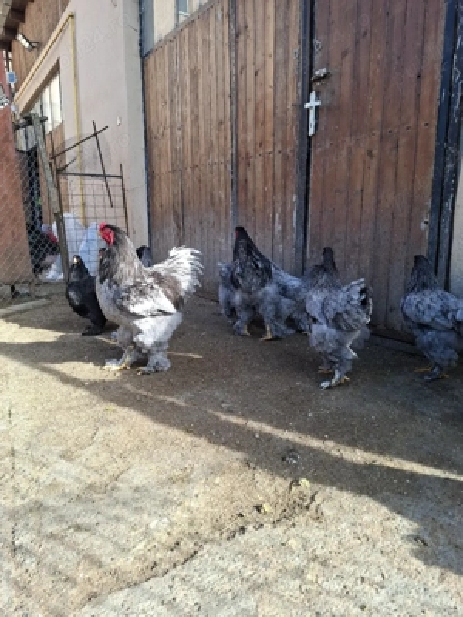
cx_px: 232
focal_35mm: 23
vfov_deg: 73.9
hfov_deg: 58.9
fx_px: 410
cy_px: 308
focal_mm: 5.54
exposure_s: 1/278
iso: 50
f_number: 1.8
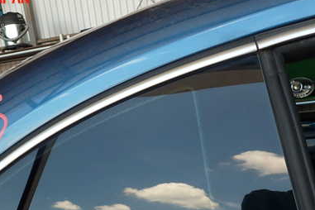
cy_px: 174
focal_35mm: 41
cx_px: 127
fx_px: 359
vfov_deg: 31.6
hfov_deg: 47.2
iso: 100
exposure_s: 1/160
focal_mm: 4.5
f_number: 2.8
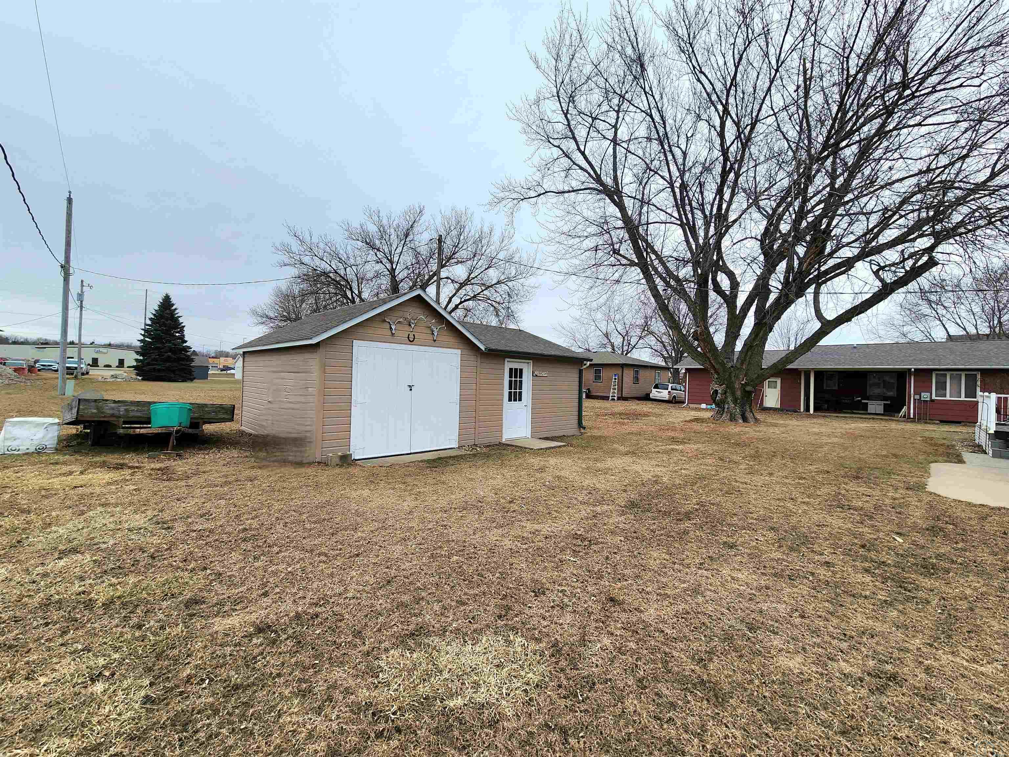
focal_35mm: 13
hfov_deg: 106.2
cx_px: 504
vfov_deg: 89.9
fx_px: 379
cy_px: 378
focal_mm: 2.2
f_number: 2.2
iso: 50
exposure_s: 1/1000
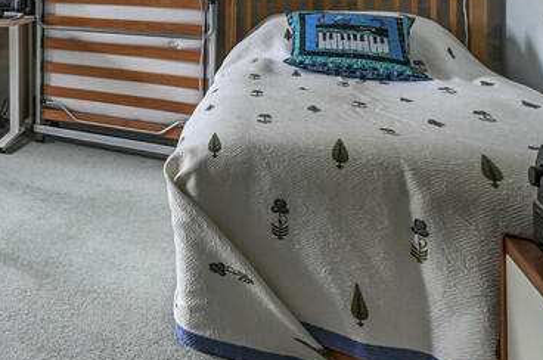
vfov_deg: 30.4
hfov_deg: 33.2
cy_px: -38
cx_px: -193
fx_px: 587
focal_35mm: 39
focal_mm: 14
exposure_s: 1
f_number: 8
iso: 400
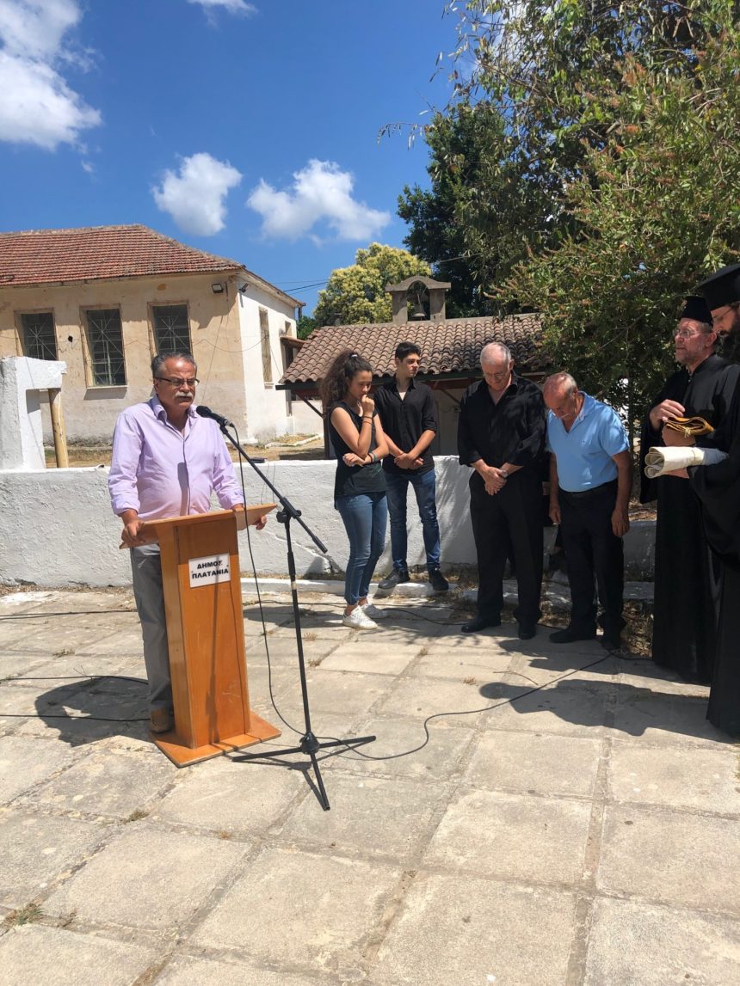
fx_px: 798
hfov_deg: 49.7
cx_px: 370
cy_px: 493
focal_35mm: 28
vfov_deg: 63.4
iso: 20
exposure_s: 1/2825
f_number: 1.8
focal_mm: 3.99
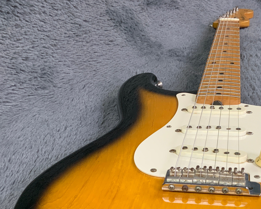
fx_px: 440
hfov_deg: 32.8
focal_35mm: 57
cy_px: 195
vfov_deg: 25.7
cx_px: 172
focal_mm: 3
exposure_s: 1/100
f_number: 1.8
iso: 50
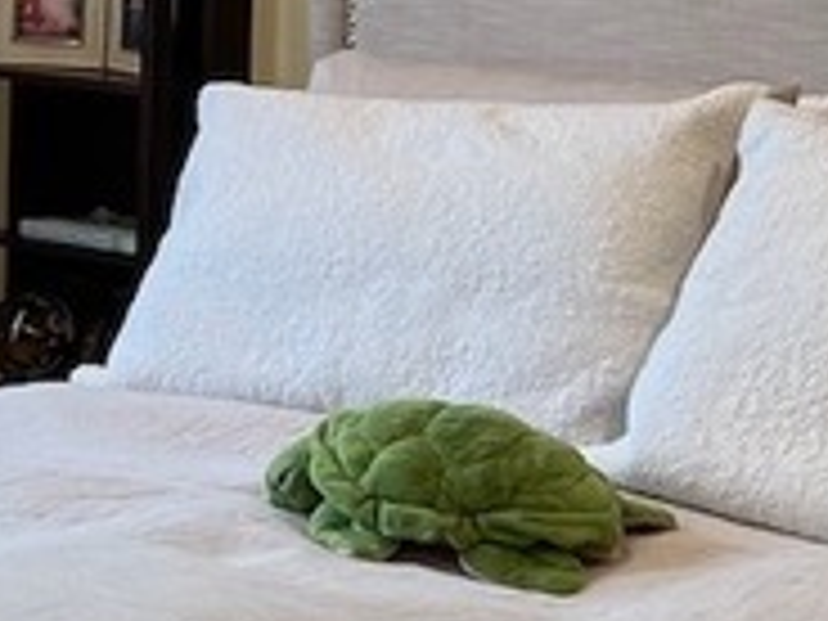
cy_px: 104
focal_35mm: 145
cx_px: -230
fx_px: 3468
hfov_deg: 13.2
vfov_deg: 10.2
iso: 50
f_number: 1.5
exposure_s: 1/158
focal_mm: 5.7
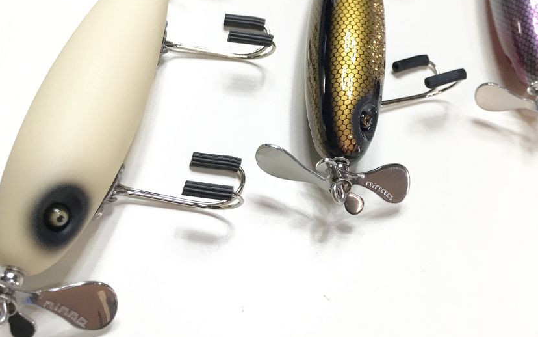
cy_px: 127
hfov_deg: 45.3
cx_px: 368
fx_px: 631
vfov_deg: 29.8
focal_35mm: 43
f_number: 1.8
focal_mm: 3.99
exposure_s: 1/30
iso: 25
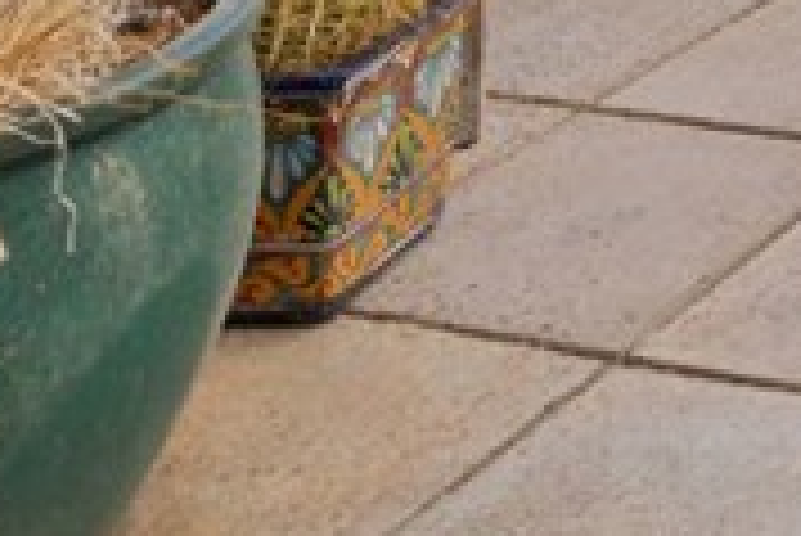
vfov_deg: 11.7
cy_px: -809
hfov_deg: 16.3
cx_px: 1660
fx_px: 2049
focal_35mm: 92
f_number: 11
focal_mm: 16
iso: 400
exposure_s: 1/160
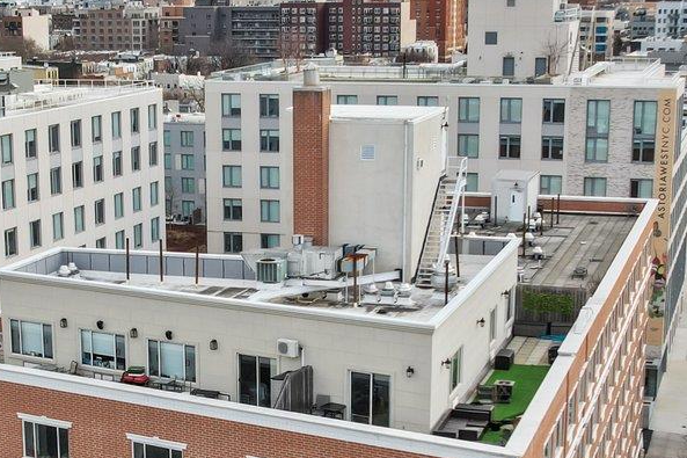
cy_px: 358
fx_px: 1450
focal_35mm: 76
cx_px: 244
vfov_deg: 17.8
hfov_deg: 26.5
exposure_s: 1/160
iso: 200
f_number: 2.8
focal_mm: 8.38
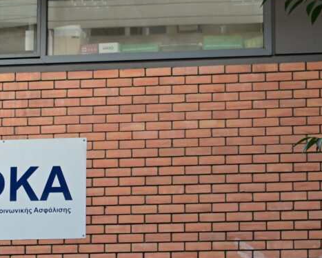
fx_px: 1401
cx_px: 202
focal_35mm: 147
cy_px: 270
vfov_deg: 10.4
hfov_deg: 13.1
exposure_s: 1/500
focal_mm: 41
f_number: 4
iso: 640
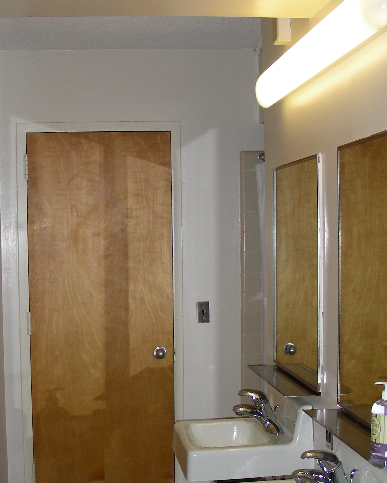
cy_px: 292
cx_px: 152
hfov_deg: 28.0
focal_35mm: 54
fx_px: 773
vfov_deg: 34.6
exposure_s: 1/60.1
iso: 50
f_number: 3.5
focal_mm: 6.3
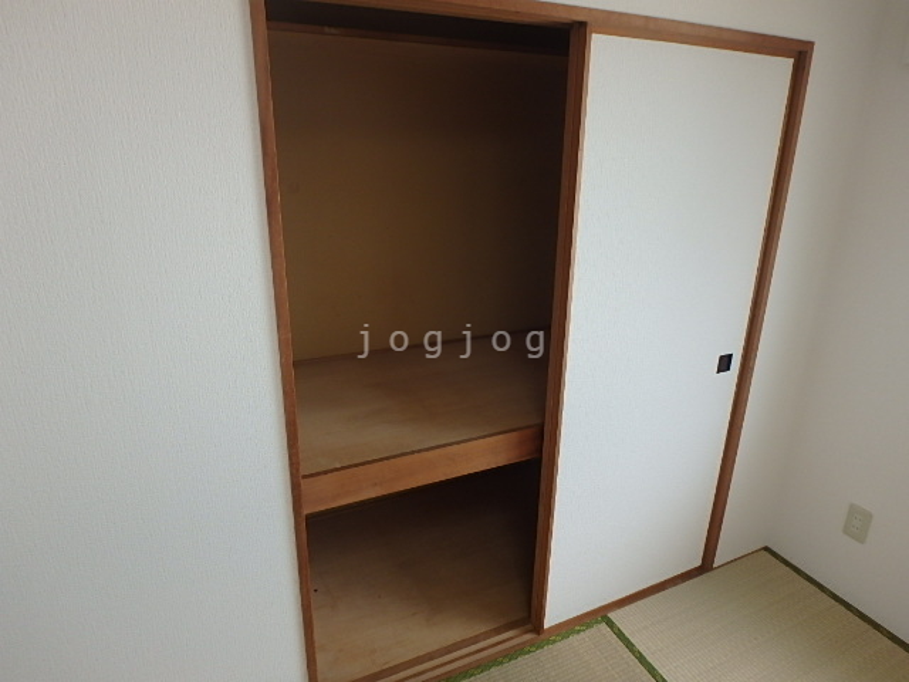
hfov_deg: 79.0
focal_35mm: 21
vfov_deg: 63.4
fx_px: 551
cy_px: 341
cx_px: 454
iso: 125
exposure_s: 1/80
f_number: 3.5
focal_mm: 3.7
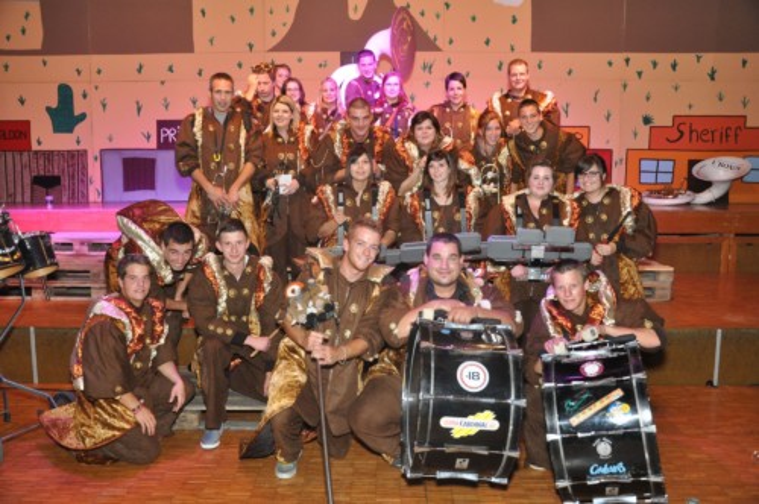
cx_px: 380
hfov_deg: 59.6
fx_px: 663
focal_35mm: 32
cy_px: 252
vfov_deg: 41.6
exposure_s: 1/60
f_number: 4
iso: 800
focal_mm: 21
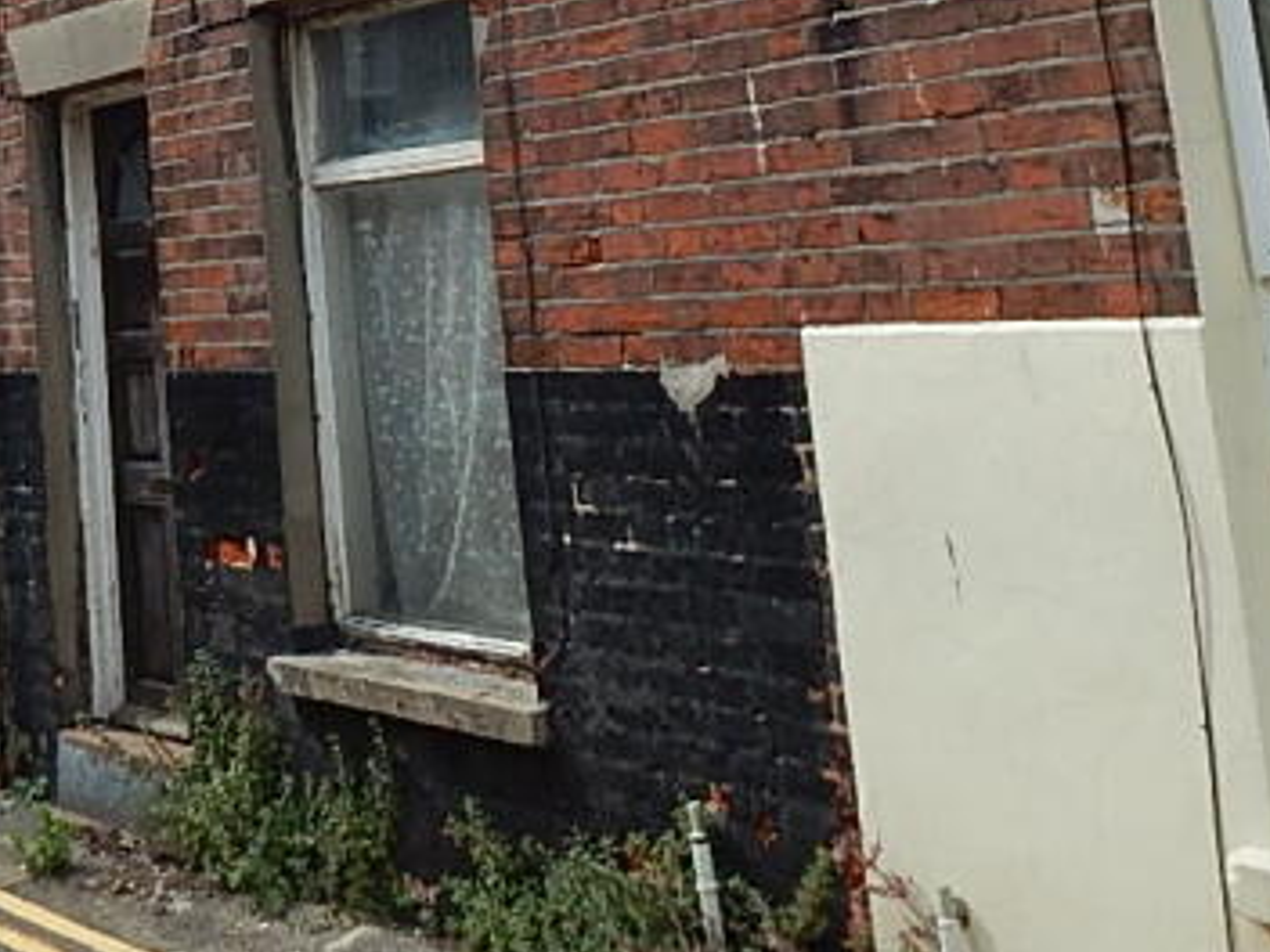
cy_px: -256
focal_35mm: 64
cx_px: 224
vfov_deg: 21.0
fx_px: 2348
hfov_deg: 29.5
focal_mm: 4
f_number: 3
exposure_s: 1/1500
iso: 125
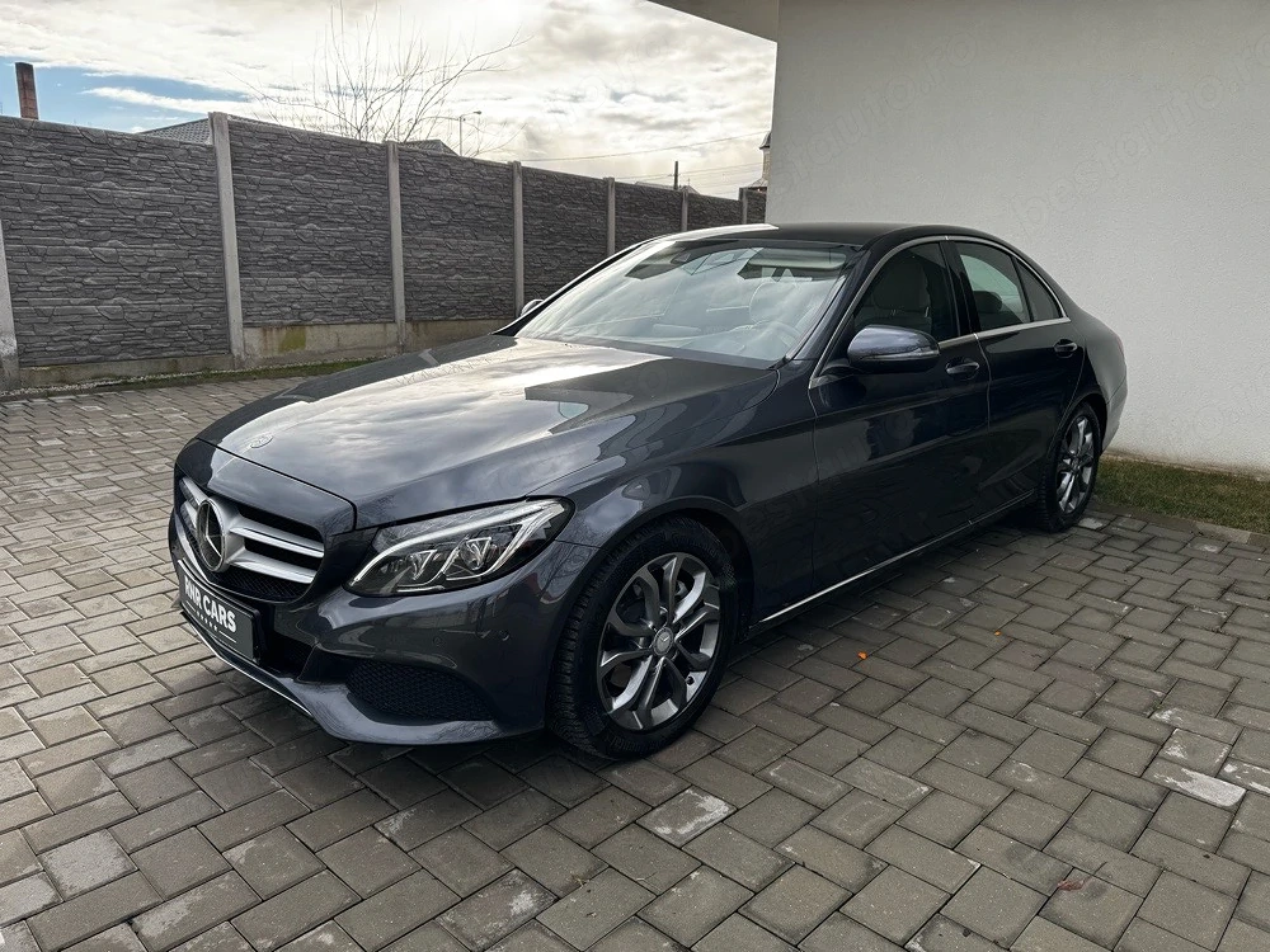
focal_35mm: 24
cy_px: 476
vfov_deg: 56.8
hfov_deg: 71.6
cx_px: 635
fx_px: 881
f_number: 1.78
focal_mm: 6.76
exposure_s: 1/1010
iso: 80
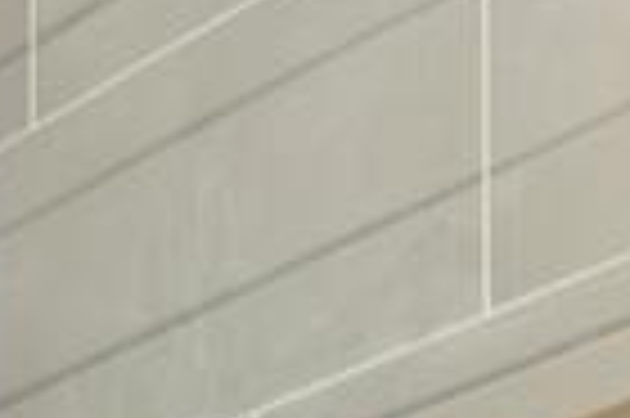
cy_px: 1501
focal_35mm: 117
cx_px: 164
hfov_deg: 17.4
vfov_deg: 8.4
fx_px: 2045
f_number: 7.1
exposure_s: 1/2
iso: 400
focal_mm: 16
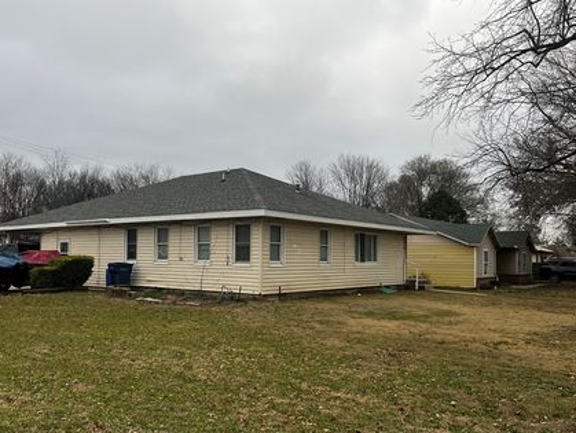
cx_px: 265
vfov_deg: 45.5
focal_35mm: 31
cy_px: 236
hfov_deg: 58.2
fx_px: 516
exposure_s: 1/578
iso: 50
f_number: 1.5
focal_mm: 5.7
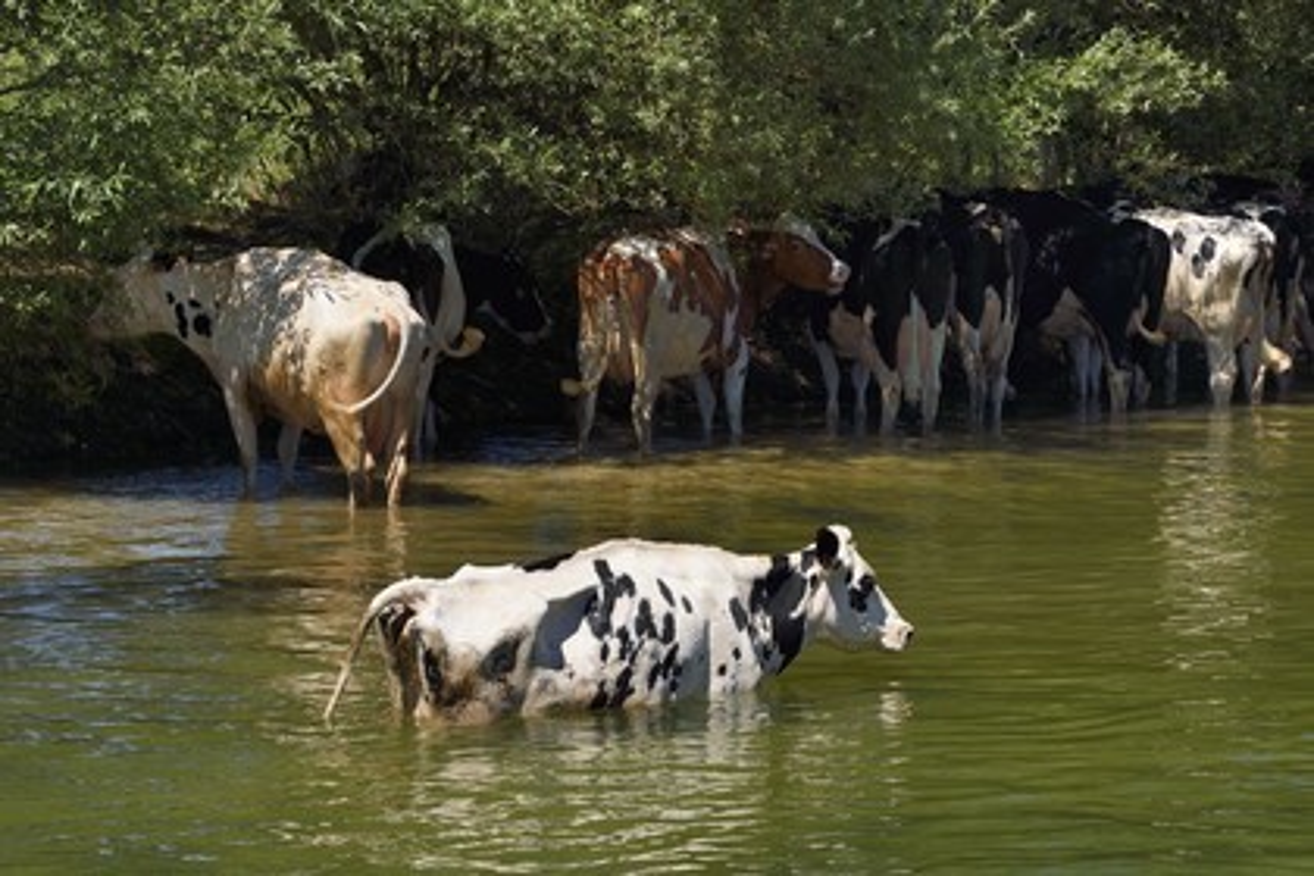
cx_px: 657
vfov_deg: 9.5
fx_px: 5292
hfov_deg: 14.2
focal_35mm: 145
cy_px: 438
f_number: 13
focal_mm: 145
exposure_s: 1/250
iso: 200
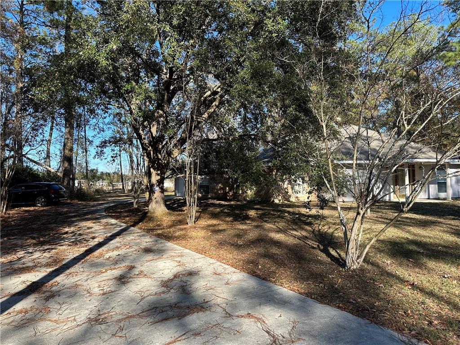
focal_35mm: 24
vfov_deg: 56.8
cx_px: 230
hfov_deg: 71.6
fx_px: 319
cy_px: 172
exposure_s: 1/1227
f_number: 1.78
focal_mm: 6.86
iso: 80
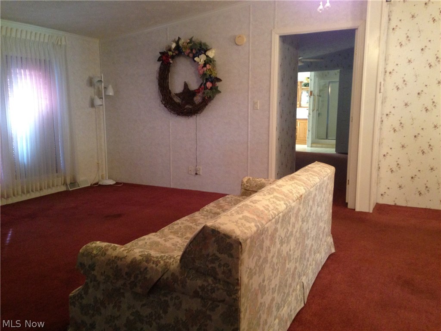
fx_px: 420
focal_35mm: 33
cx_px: 220
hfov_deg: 55.4
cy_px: 166
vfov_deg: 42.9
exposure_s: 1/20
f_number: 2.4
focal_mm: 4.12
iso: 250
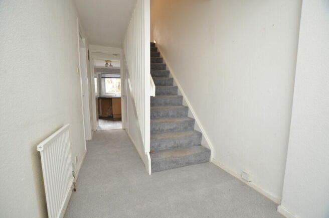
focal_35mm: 15
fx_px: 137
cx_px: 164
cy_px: 109
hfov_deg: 100.5
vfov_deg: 77.0
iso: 800
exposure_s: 1/60
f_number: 4
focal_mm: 10
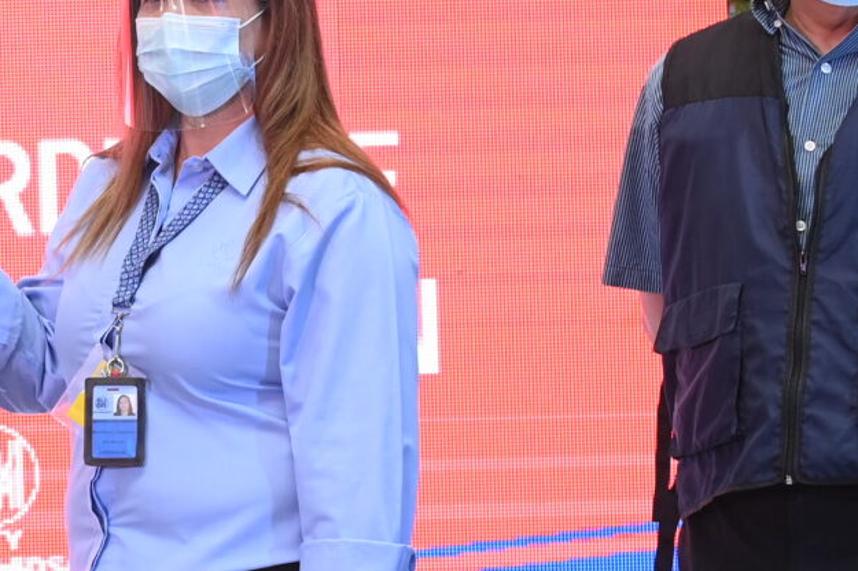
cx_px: -228
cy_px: 400
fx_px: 9957
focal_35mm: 418
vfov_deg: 3.3
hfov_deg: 4.9
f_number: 3.5
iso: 640
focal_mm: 102
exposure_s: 1/200
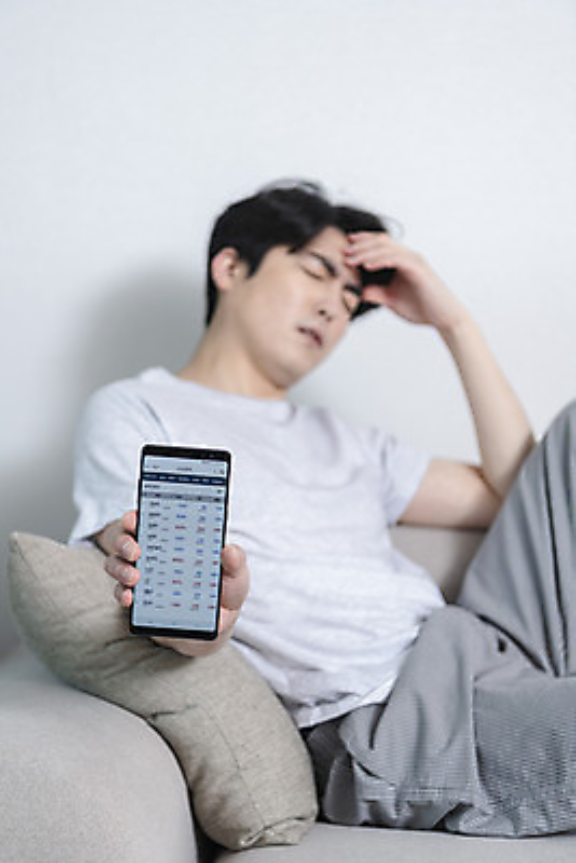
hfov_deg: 20.9
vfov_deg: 30.9
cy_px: 432
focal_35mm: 65
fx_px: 1559
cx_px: 288
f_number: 3.5
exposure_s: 1/125
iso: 200
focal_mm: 65
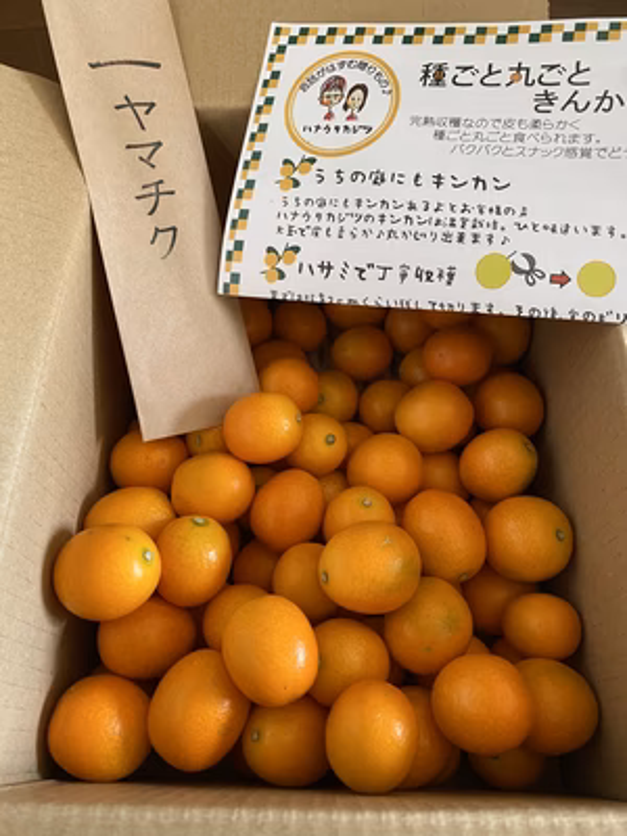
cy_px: 418
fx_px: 628
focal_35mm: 26
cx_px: 314
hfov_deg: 53.1
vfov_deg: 67.3
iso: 320
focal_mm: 4.25
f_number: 1.8
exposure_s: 1/50
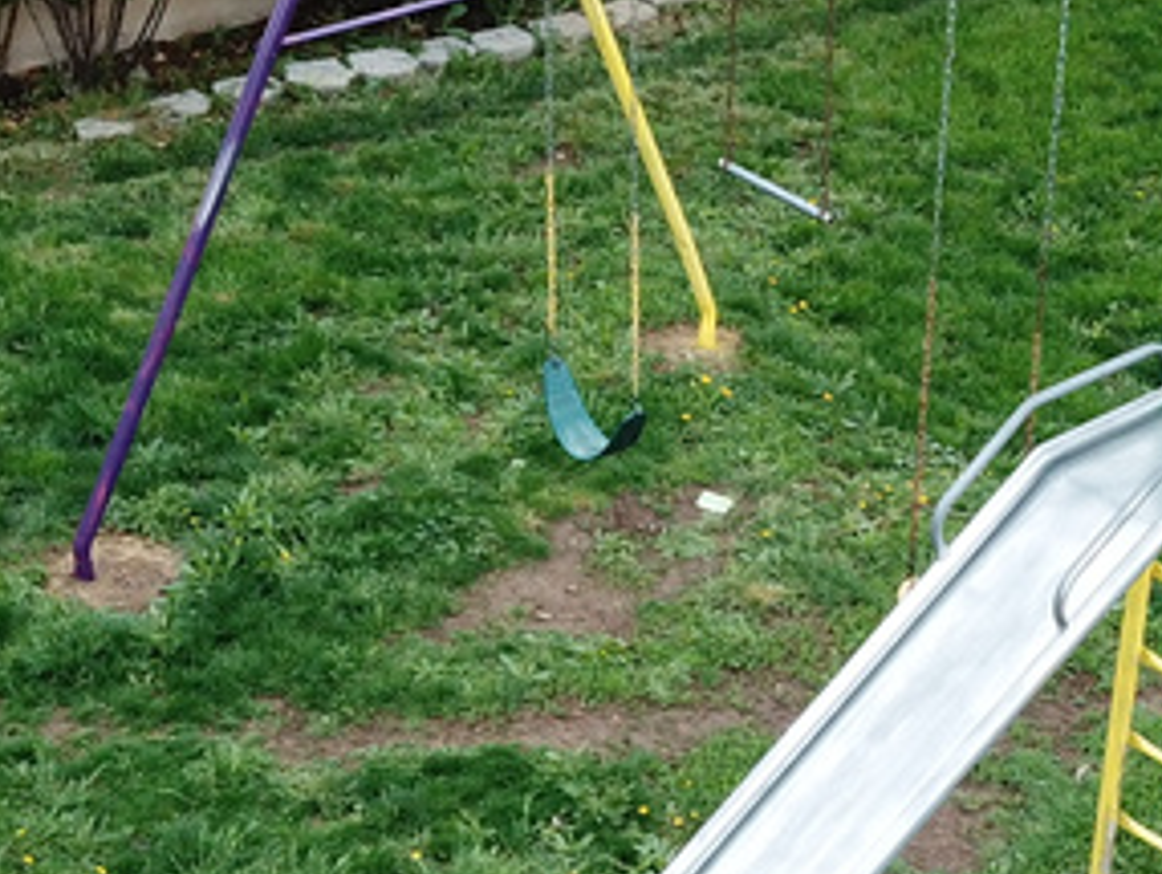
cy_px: 638
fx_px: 3124
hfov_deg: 20.9
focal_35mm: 93
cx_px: 833
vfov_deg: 15.9
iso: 100
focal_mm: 4.73
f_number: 2.2
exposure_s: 1/313
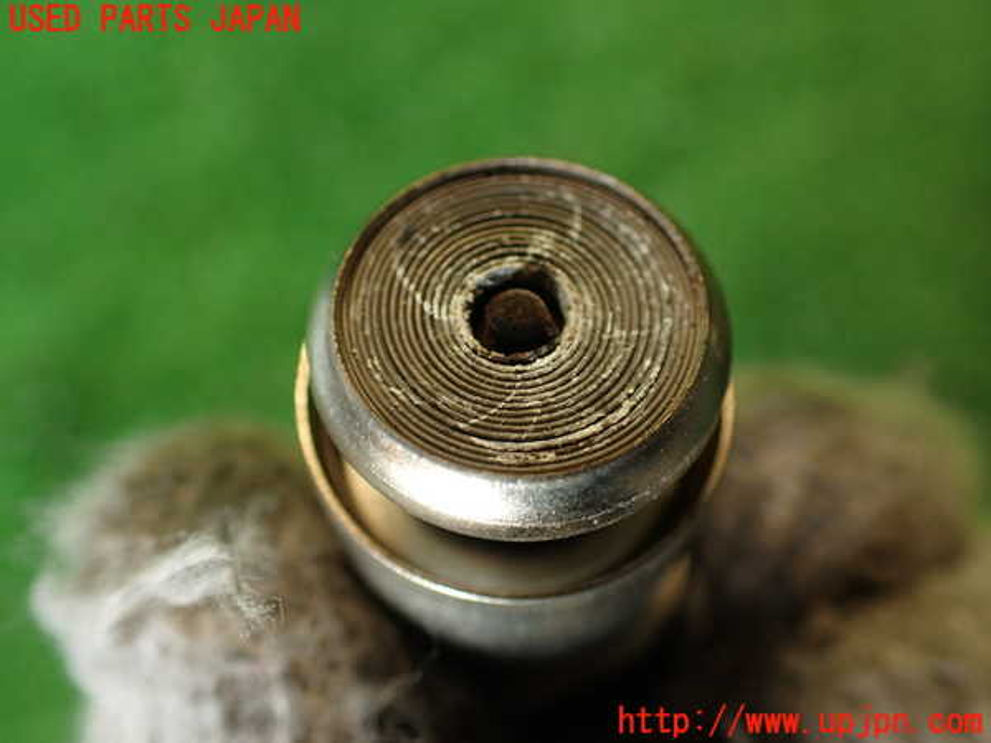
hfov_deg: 56.8
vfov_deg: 44.2
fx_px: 916
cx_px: 496
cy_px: 372
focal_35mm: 32
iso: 200
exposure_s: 1/40
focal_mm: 5.79
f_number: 2.4
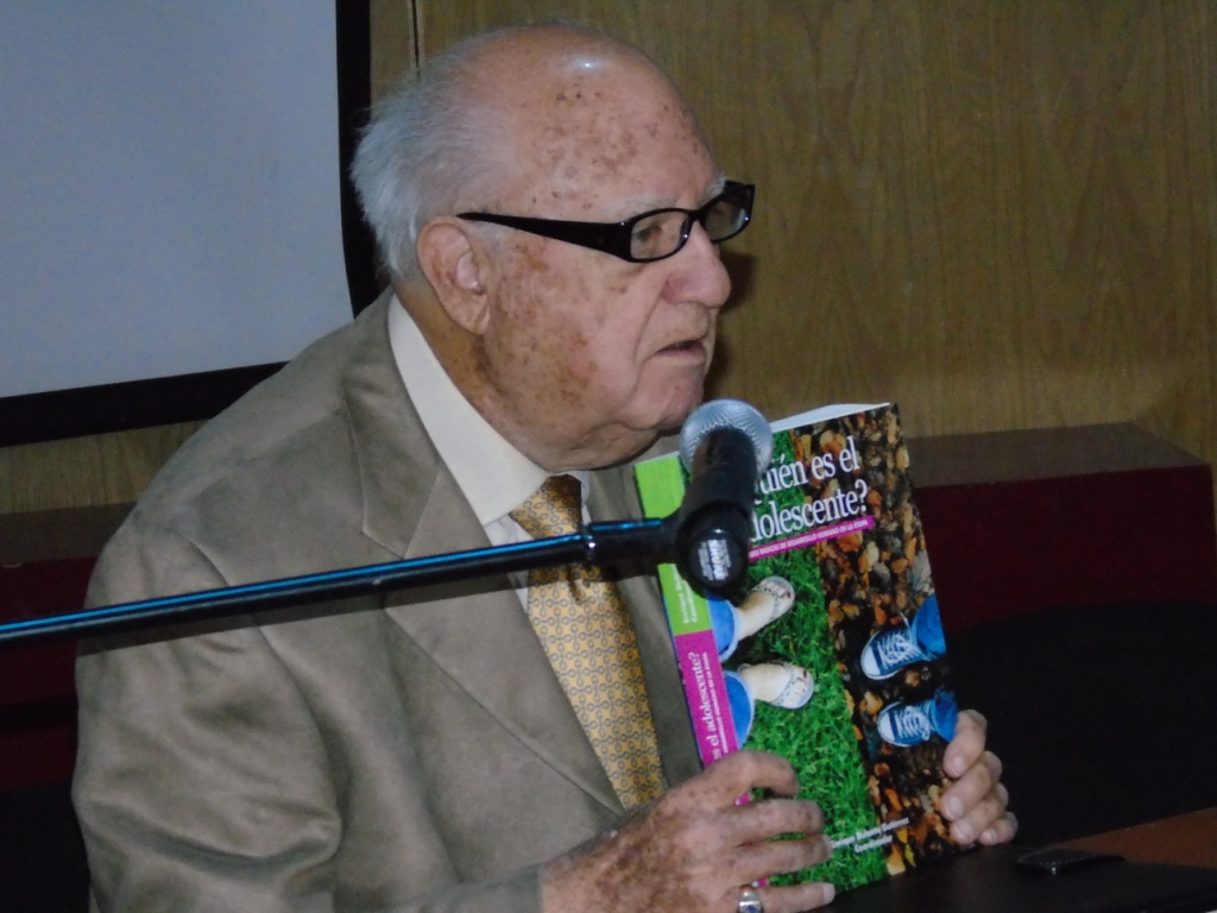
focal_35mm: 186
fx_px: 6539
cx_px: 608
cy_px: 456
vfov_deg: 8.0
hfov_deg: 10.6
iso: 1250
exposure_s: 1/60
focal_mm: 33
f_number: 5
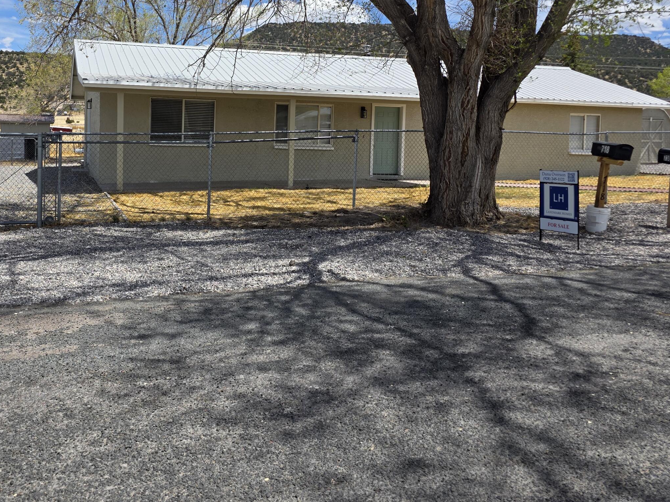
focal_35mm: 34
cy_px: 151
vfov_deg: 41.0
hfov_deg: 53.1
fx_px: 658
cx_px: 235
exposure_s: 1/6355
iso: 80
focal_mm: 6.3
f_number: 1.7
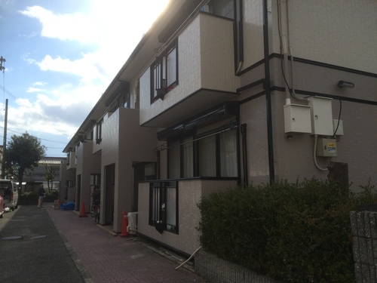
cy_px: 142
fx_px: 316
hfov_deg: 61.7
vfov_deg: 48.2
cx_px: 188
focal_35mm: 29
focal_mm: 4.15
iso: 32
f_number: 2.2
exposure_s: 1/2740
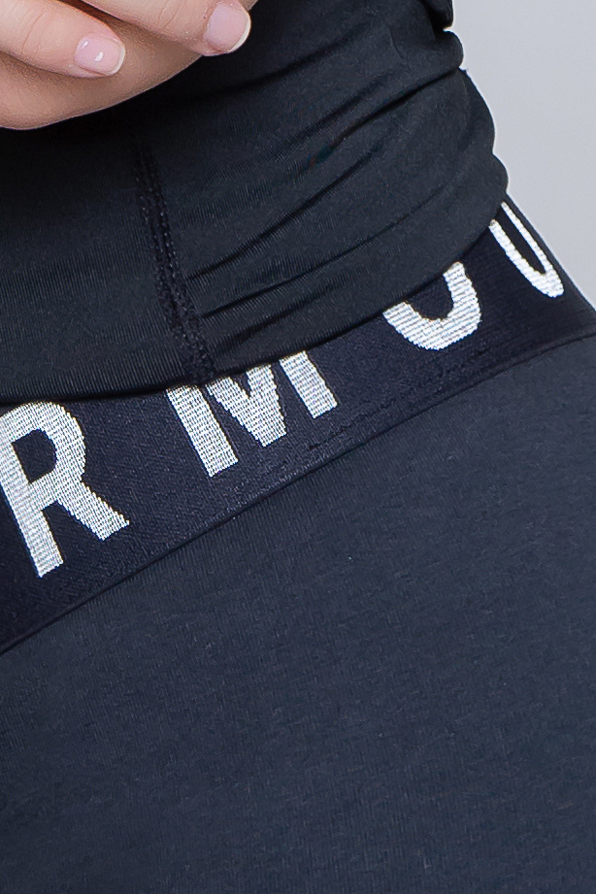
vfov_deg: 5.1
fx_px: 9709
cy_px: -1084
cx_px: 174
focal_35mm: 391
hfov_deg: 3.5
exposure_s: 1/100
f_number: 6.3
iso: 320
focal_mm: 60
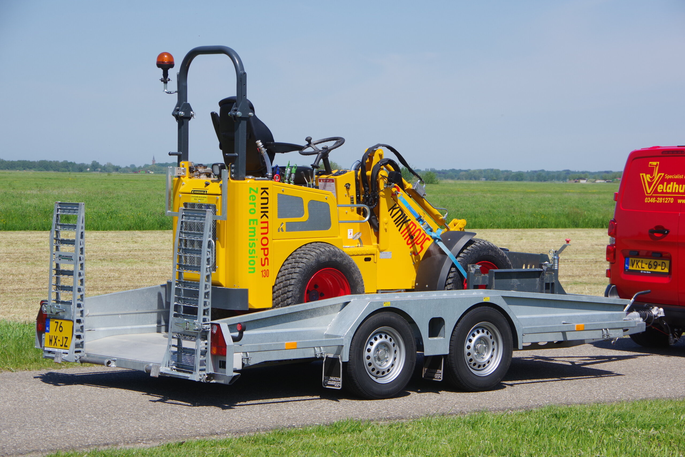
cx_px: 342
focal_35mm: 102
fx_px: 1941
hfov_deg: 20.0
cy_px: 228
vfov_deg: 13.4
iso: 200
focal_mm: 68
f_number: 9
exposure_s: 1/400
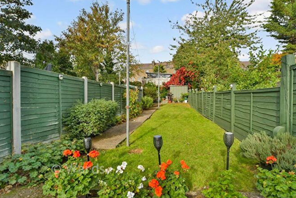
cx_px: 154
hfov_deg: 96.7
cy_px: 97
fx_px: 132
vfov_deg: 73.8
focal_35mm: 16
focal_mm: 10
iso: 500
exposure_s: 1/320
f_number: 9
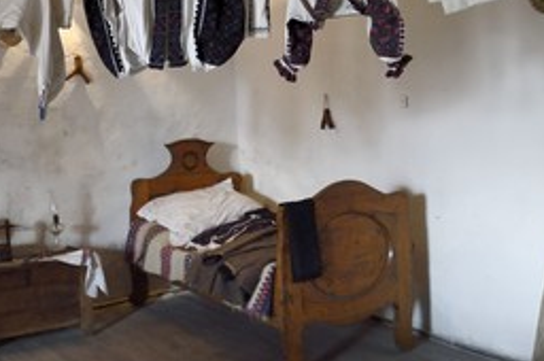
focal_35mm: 46
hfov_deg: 42.7
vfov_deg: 28.7
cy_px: 83
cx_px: 298
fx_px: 694
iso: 1600
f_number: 4.5
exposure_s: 1/40
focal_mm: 28
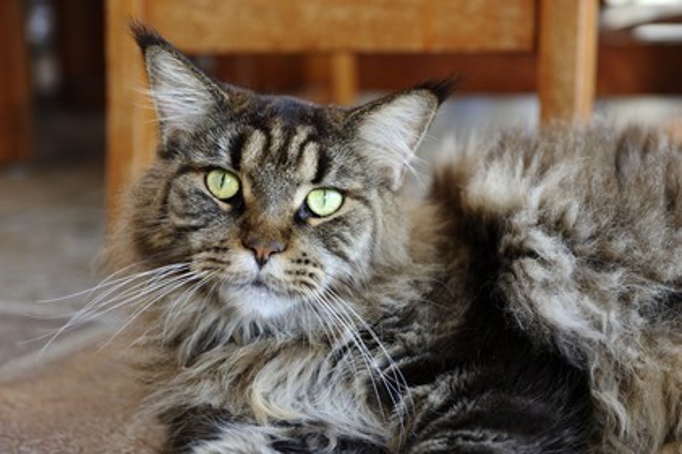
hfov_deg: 28.9
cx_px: 341
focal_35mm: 70
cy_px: 227
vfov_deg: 19.4
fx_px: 1325
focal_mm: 70
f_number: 4
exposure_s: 1/125
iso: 800
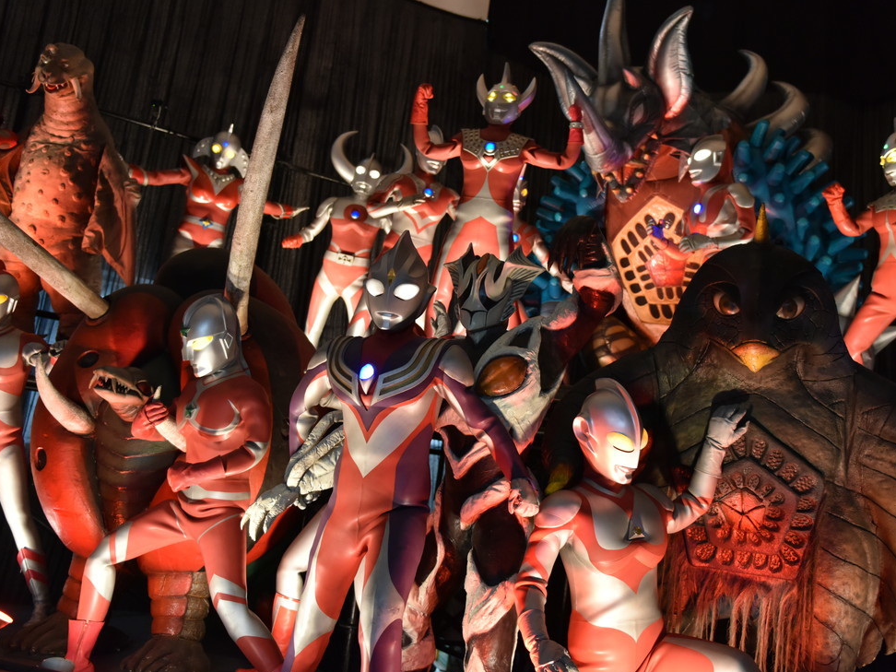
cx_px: 474
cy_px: 324
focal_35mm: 38
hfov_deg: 49.0
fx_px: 984
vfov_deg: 37.7
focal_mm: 32
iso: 2000
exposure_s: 1/180
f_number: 2.8
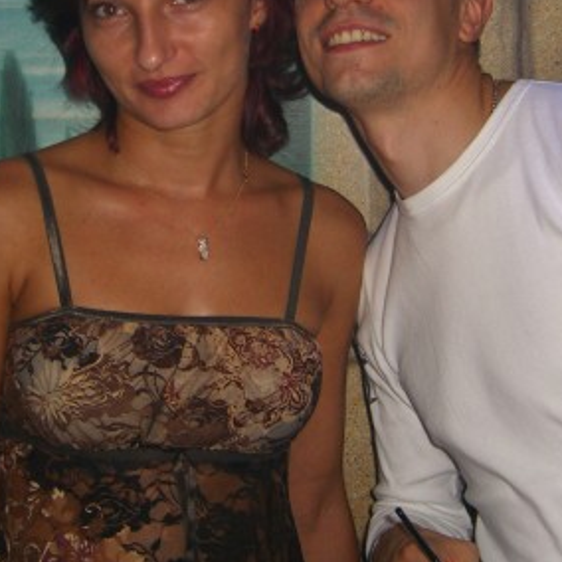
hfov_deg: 24.3
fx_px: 1304
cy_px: 186
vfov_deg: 24.2
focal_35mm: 71
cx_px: 220
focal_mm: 7.9
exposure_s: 1/60
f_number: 2.8
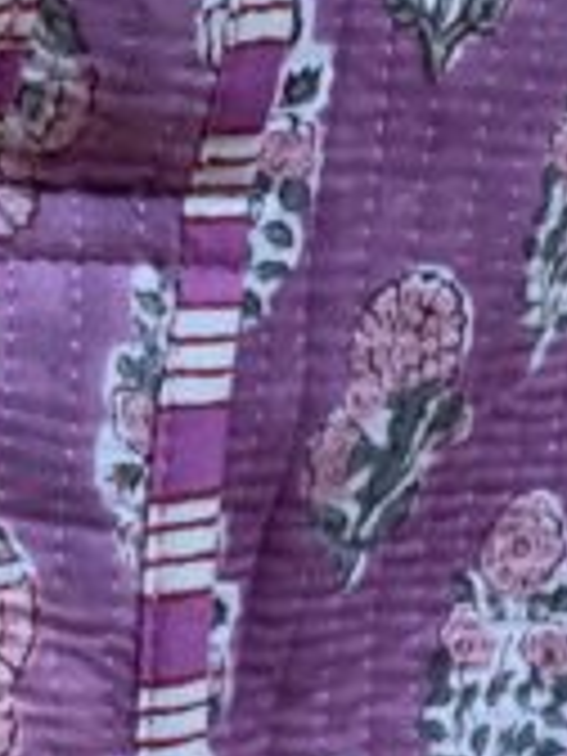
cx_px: -338
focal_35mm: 124
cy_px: 1098
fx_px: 2708
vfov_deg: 14.9
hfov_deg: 11.4
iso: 250
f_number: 1.8
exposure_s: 1/60
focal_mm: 4.25
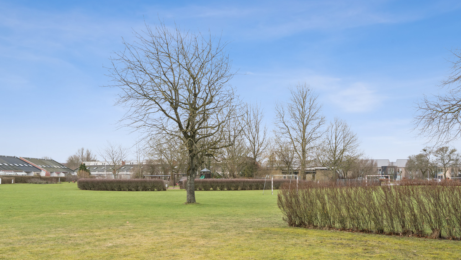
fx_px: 452
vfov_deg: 31.9
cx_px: 230
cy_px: 151
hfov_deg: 54.0
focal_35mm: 37
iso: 800
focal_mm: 35
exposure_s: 1/320
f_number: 10
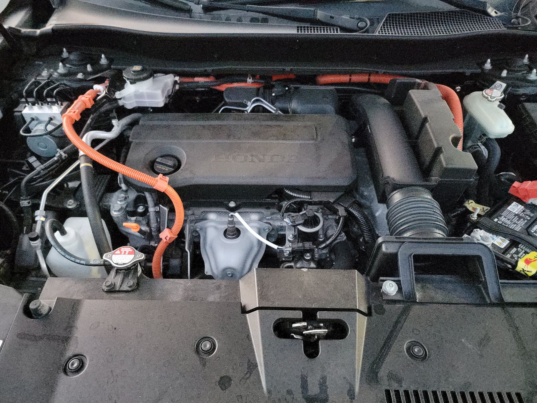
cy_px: 202
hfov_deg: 71.6
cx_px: 268
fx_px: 372
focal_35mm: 24
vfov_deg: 56.8
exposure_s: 1/30
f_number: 1.8
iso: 10584
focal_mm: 6.7
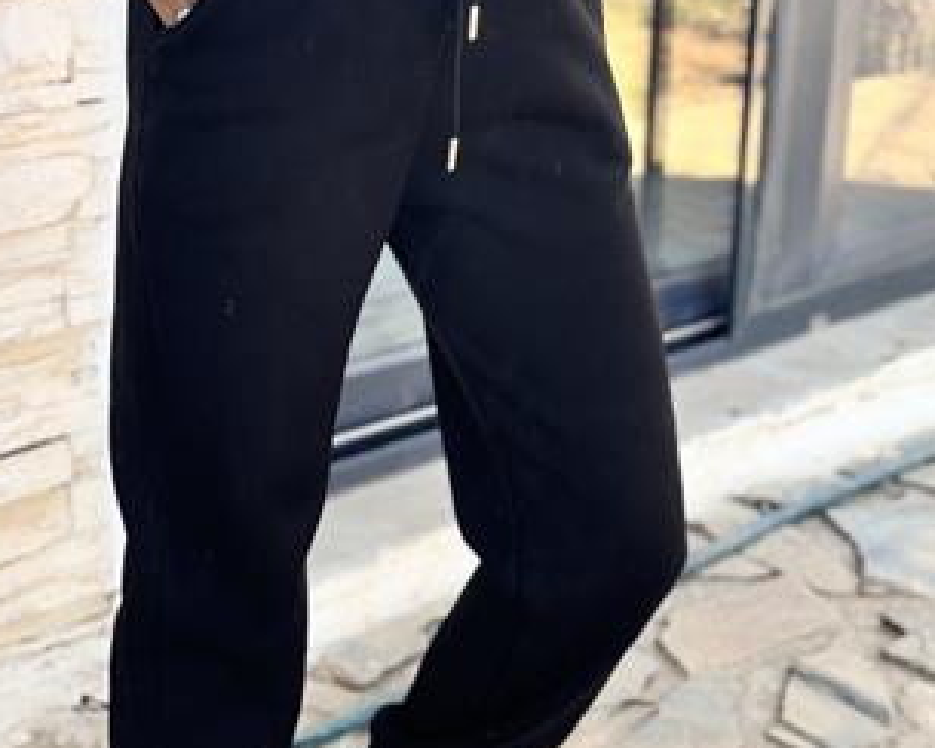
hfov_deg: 23.8
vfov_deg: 19.2
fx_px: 2214
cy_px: 438
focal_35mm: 80
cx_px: 374
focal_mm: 6.76
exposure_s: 1/390
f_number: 1.78
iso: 64
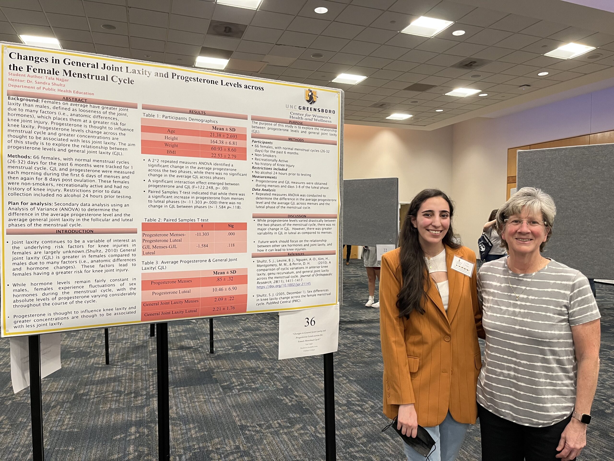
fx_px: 461
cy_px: 230
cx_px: 307
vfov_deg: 53.1
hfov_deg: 67.3
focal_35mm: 26
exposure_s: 1/66
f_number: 1.6
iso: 125
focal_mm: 5.1
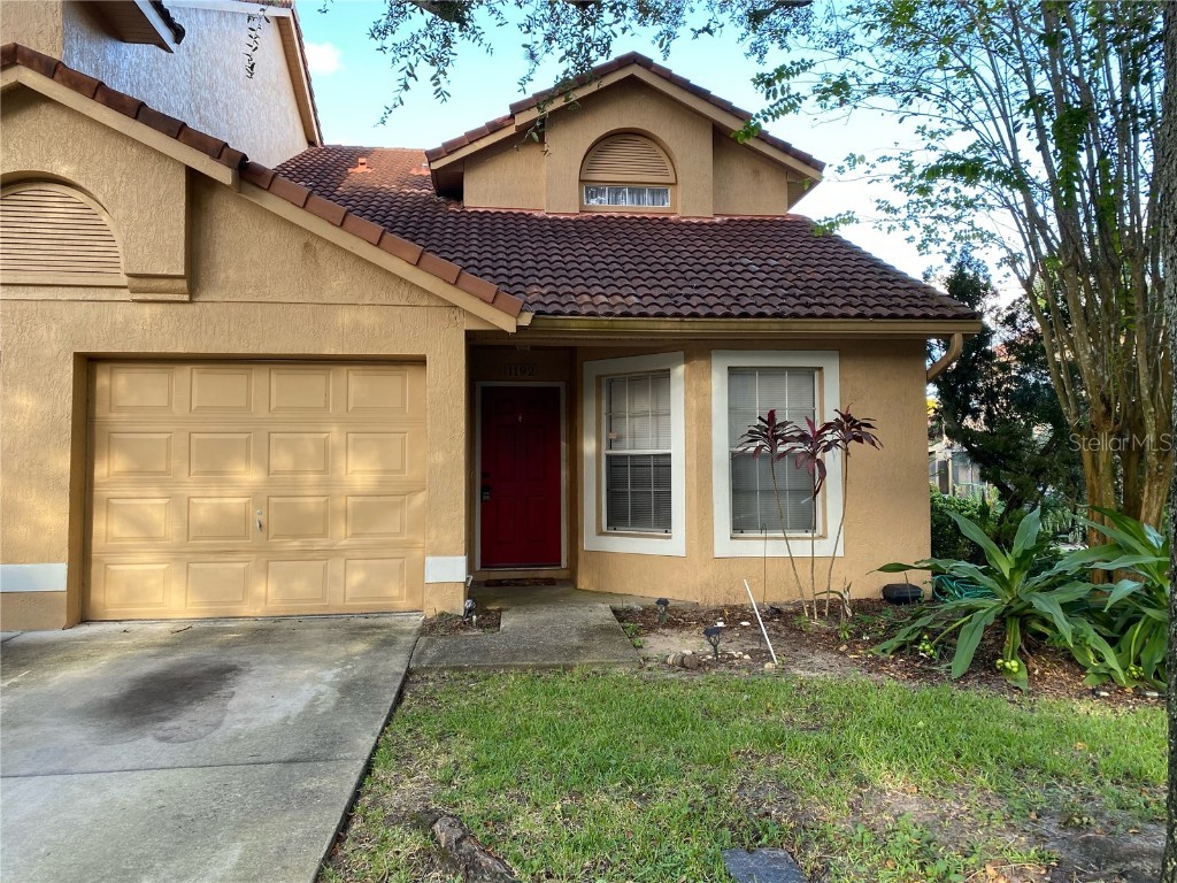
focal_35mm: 26
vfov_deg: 53.1
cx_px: 588
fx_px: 884
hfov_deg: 67.3
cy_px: 442
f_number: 1.8
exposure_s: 1/122
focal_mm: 4.25
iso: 32
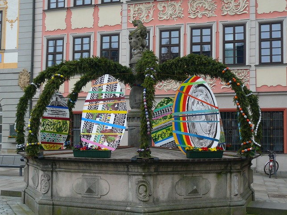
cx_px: 132
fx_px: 414
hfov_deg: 38.2
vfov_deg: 29.1
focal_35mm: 50
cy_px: 114
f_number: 2.8
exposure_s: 1/50
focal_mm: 9
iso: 100
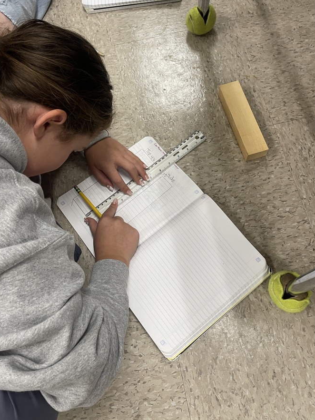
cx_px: 162
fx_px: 352
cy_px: 181
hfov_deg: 48.2
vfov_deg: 61.4
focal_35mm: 29
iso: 80
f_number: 1.6
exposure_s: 1/60
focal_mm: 5.1
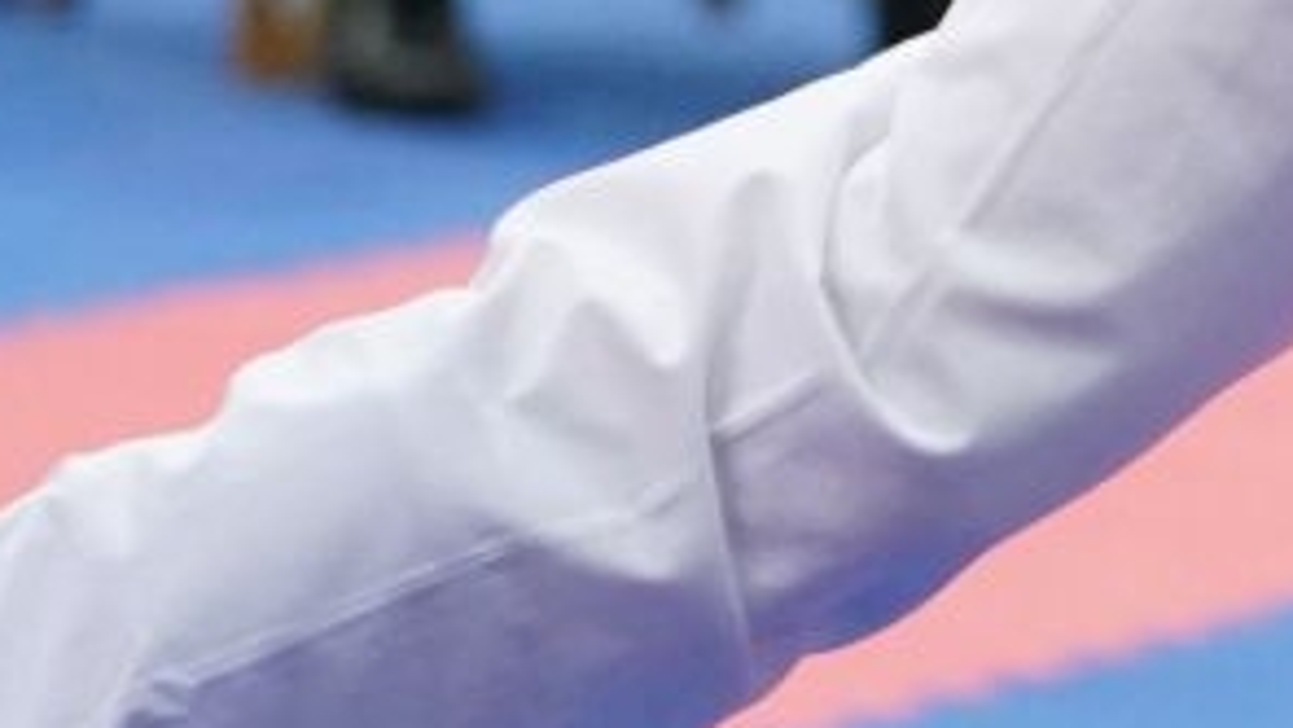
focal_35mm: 575
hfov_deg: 3.7
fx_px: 19716
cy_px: -1517
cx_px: 2520
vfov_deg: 2.1
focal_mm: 90
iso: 4000
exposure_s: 1/1000
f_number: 2.8
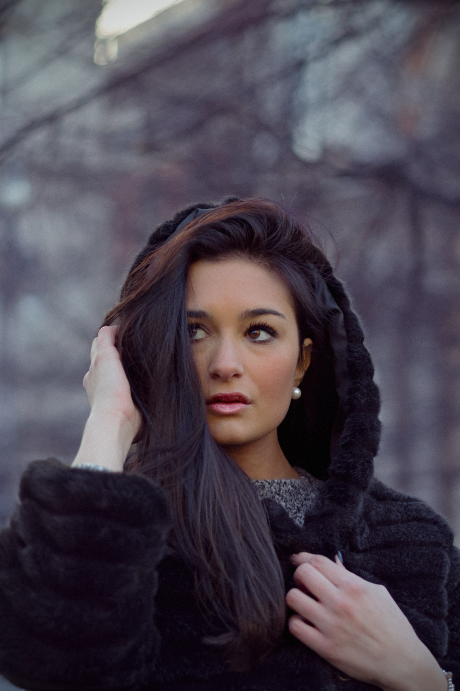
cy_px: 346
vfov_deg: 19.5
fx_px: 2016
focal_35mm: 105
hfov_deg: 13.0
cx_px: 230
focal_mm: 70
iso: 100
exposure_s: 1/160
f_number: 2.4
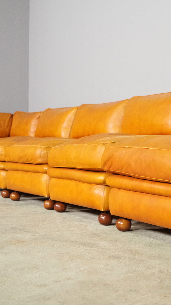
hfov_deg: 20.8
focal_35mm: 57
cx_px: 143
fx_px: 460
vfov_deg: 36.6
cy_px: 153
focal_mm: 24.38
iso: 1600
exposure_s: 1/30
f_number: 4
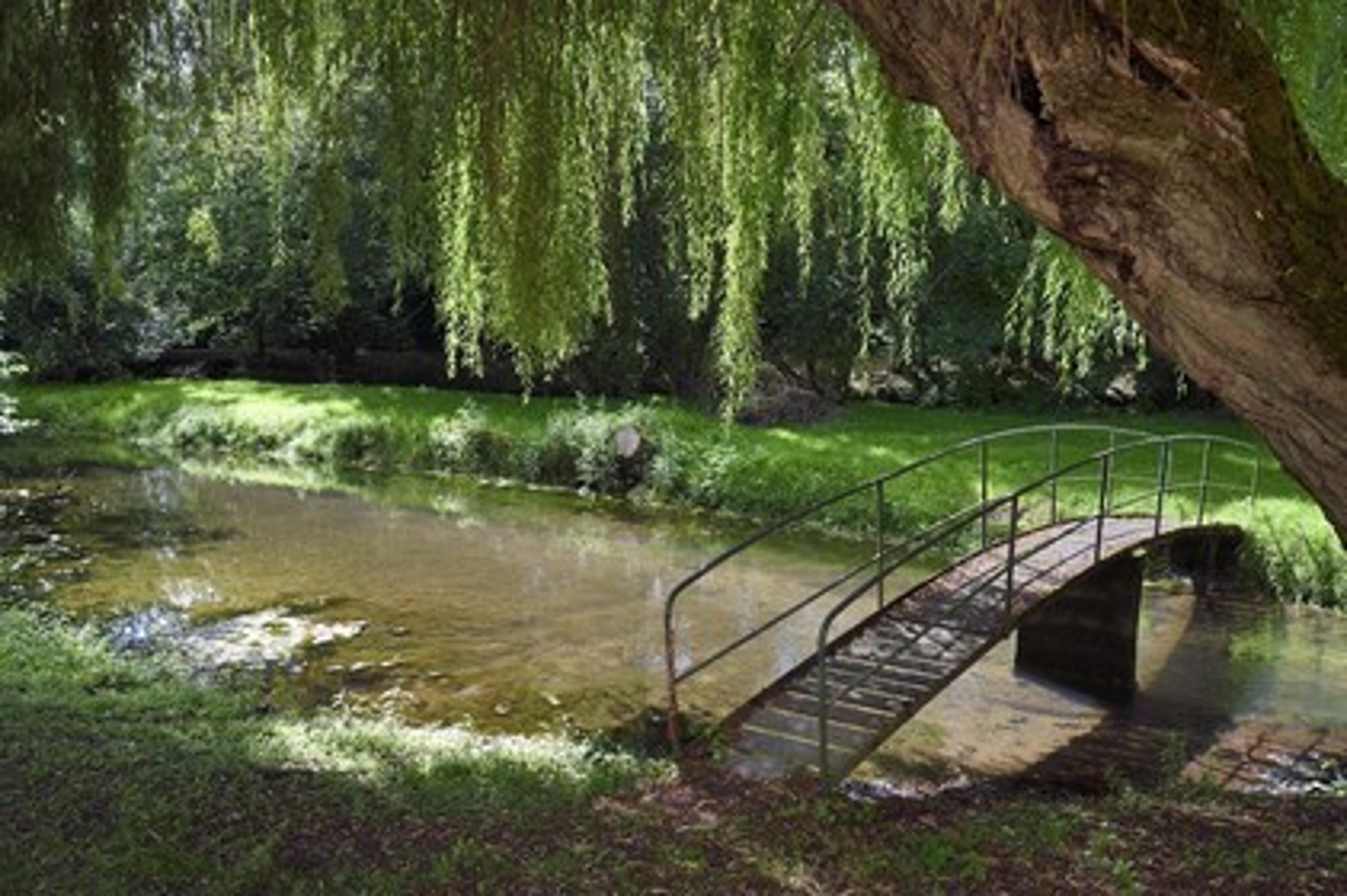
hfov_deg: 55.8
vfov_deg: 38.8
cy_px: 448
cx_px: 674
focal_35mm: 34
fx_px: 1271
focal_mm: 34
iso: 200
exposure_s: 1/80
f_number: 9
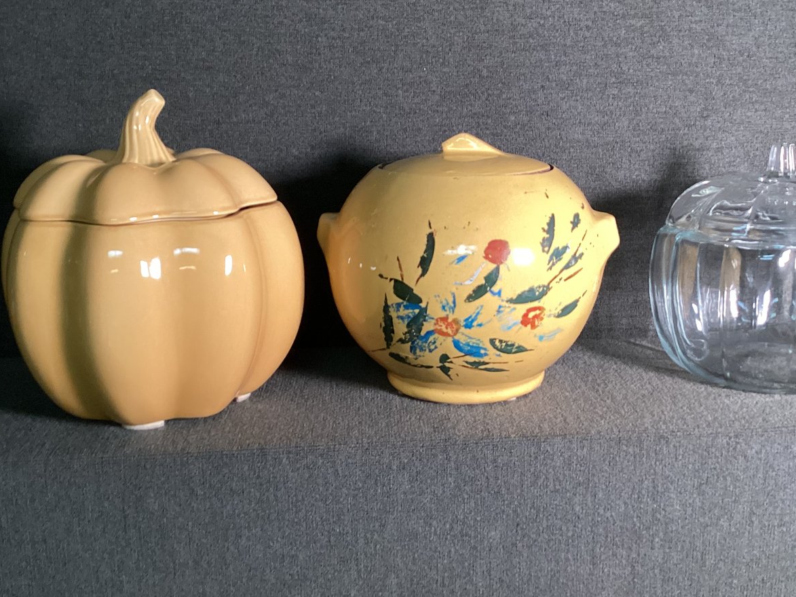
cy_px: 275
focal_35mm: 40
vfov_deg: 35.9
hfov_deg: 46.7
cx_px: 433
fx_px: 920
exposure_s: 1/50
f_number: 2.4
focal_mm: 3.3
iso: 250
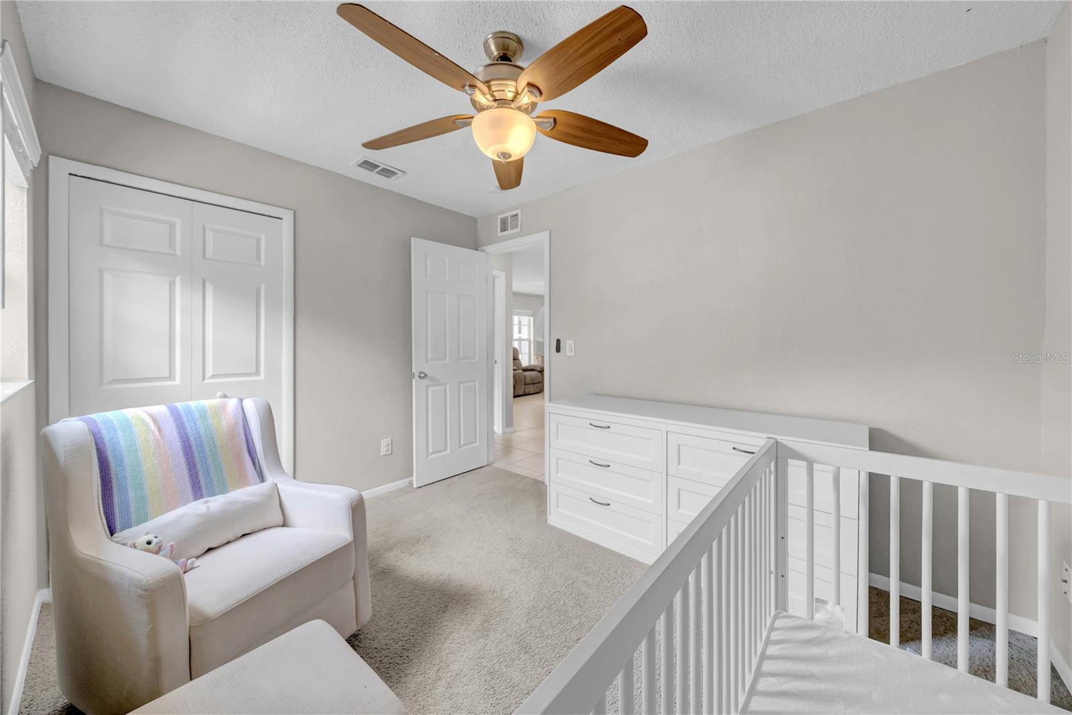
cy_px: 358
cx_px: 536
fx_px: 357
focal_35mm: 12
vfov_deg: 90.1
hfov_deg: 112.6
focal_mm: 12
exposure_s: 1/20
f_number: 8
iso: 800
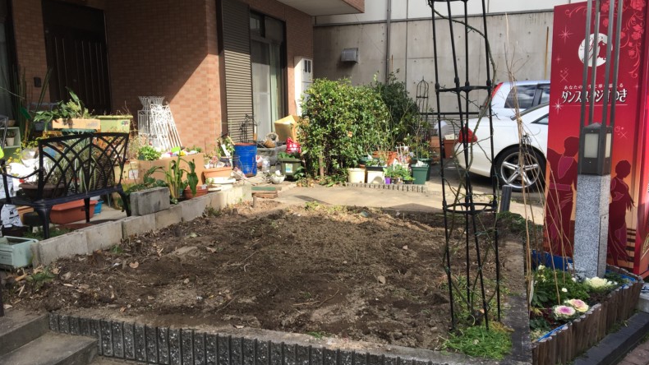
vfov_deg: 36.6
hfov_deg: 61.0
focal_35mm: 32
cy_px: 194
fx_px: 551
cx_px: 328
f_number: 2.2
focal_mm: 4.15
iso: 25
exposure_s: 1/481
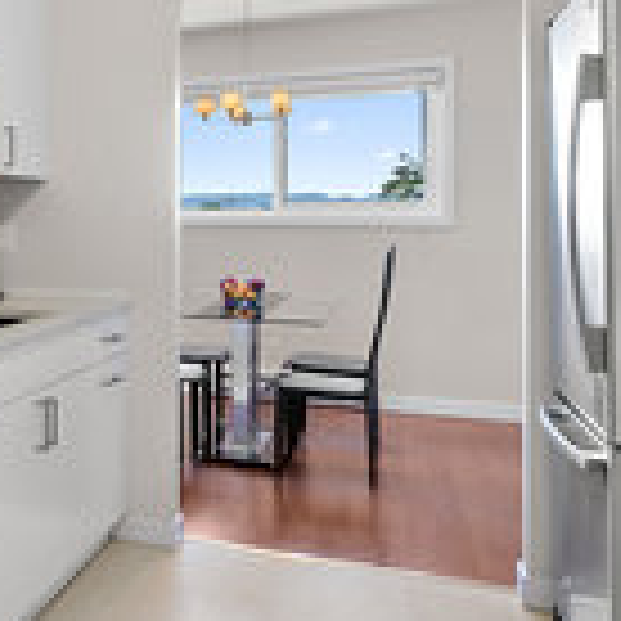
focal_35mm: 43
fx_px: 873
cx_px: -133
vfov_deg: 38.8
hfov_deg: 32.2
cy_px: 220
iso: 320
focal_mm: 16
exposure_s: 1/3
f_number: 7.1
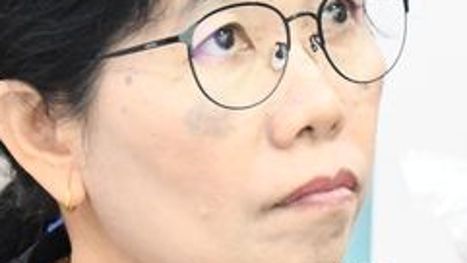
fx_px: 11575
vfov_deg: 1.3
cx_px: 147
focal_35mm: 934
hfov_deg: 2.3
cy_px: 206
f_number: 6
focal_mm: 140
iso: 5000
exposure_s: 1/50
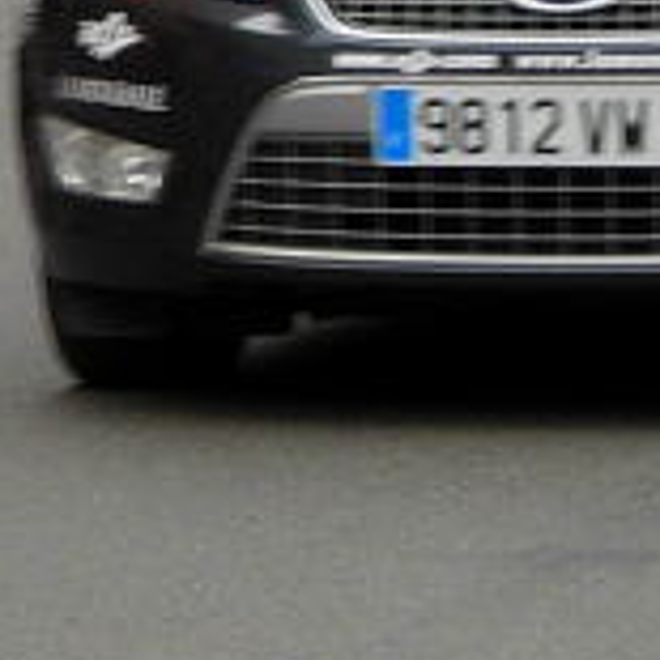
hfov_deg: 2.9
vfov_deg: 2.9
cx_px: -417
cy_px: -166
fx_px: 12964
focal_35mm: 601
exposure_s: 1/136
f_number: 4.7
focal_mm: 21.5
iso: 50
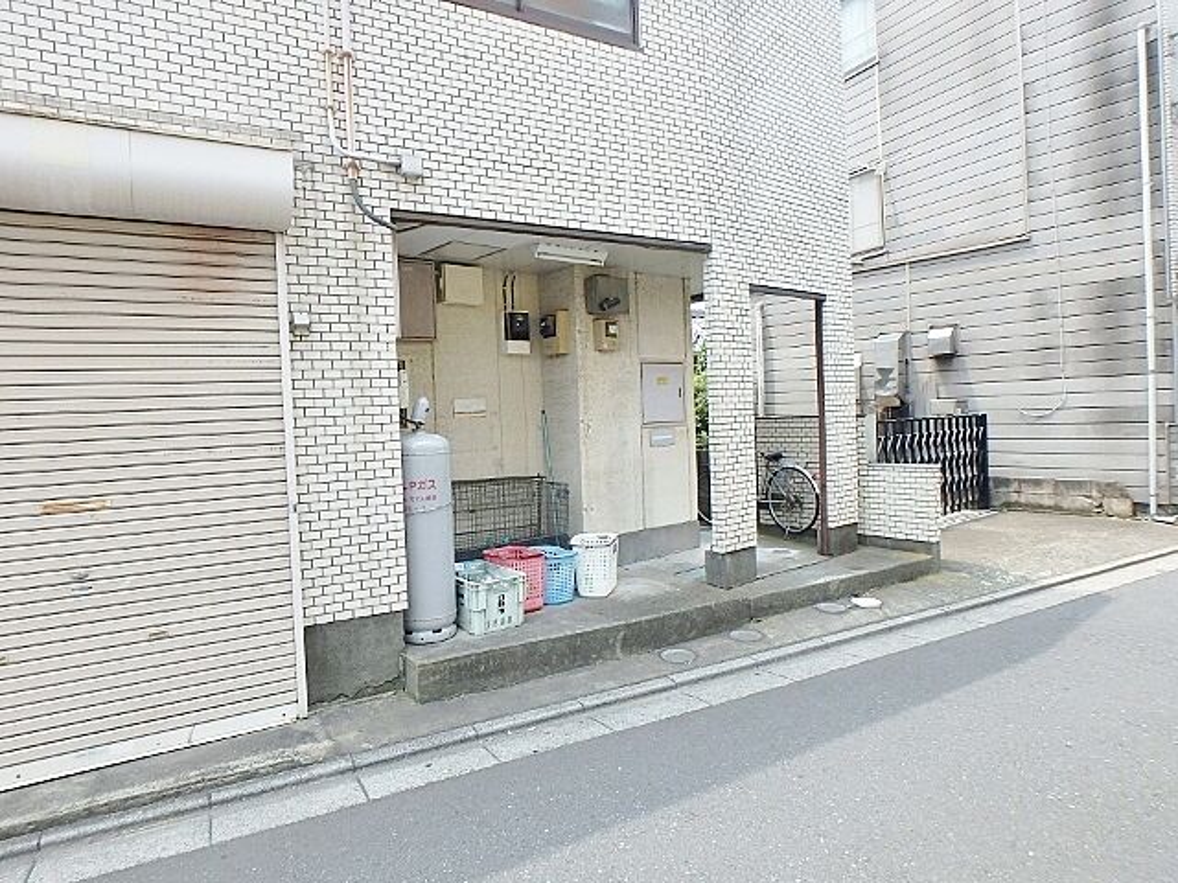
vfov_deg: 63.4
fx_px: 715
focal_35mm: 21
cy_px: 442
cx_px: 589
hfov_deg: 79.0
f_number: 3.5
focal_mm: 3.7
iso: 125
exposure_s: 1/320
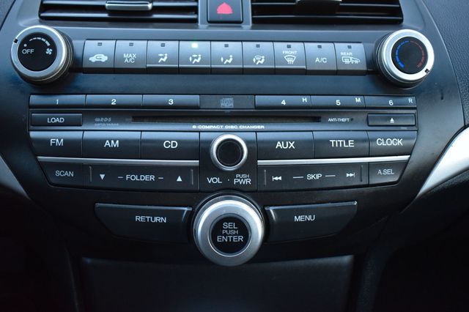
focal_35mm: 39
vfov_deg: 34.2
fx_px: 508
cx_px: 234
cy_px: 156
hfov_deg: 49.6
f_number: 4
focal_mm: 26
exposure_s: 1/15
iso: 1600
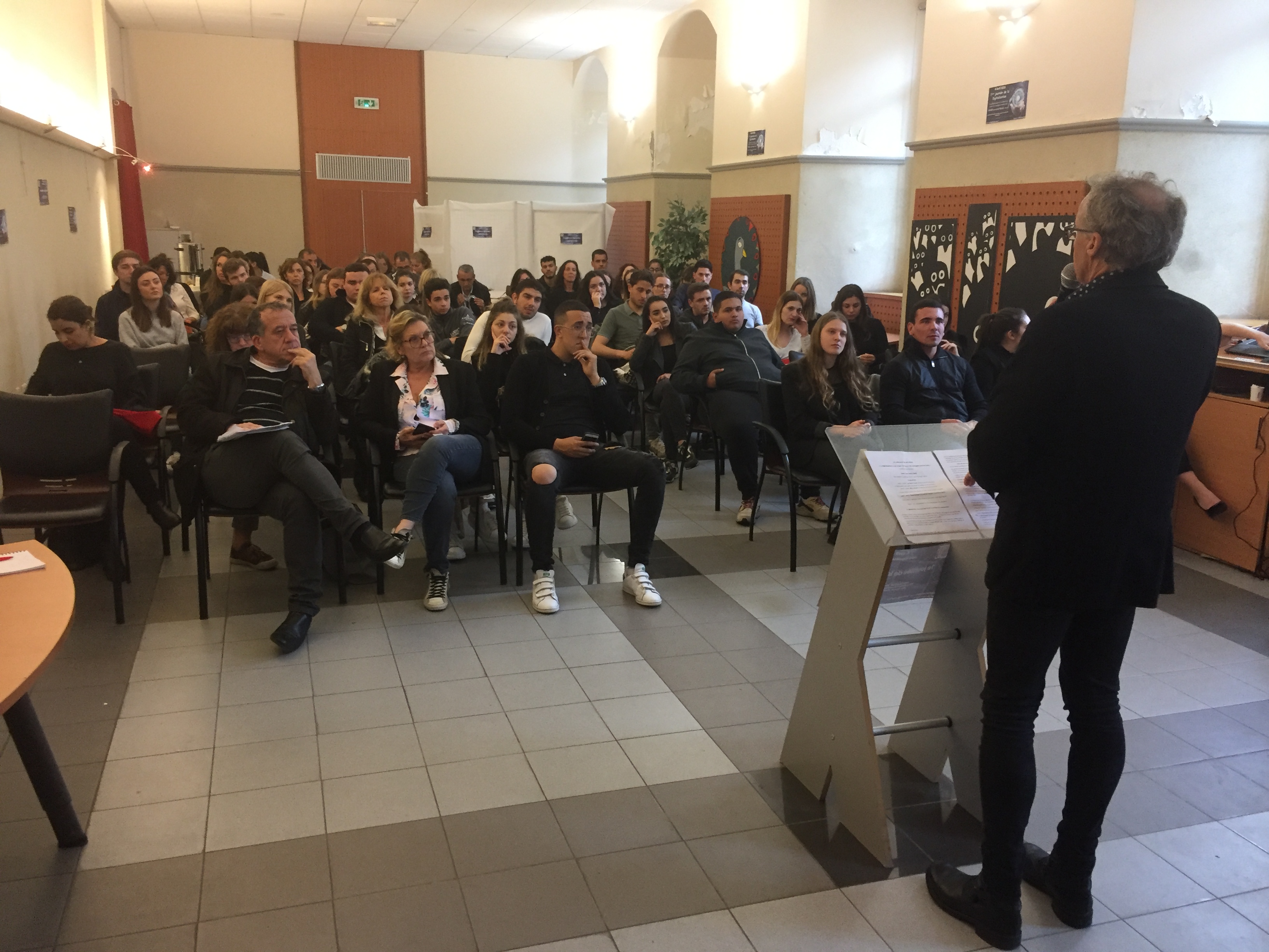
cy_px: 476
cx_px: 634
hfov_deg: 61.7
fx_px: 1063
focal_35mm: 29
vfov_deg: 48.2
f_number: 2.2
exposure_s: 1/33
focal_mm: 4.15
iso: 200
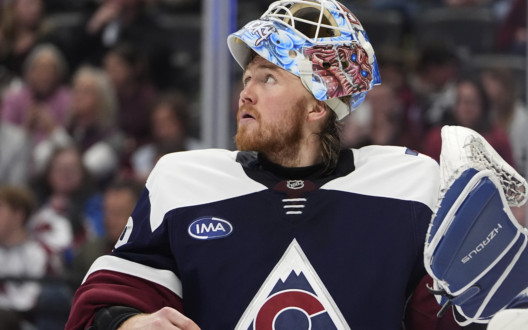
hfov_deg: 5.6
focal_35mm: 377
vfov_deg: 3.5
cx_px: 329
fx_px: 5425
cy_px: 198
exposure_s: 1/1000
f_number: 5.6
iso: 5000
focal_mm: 267
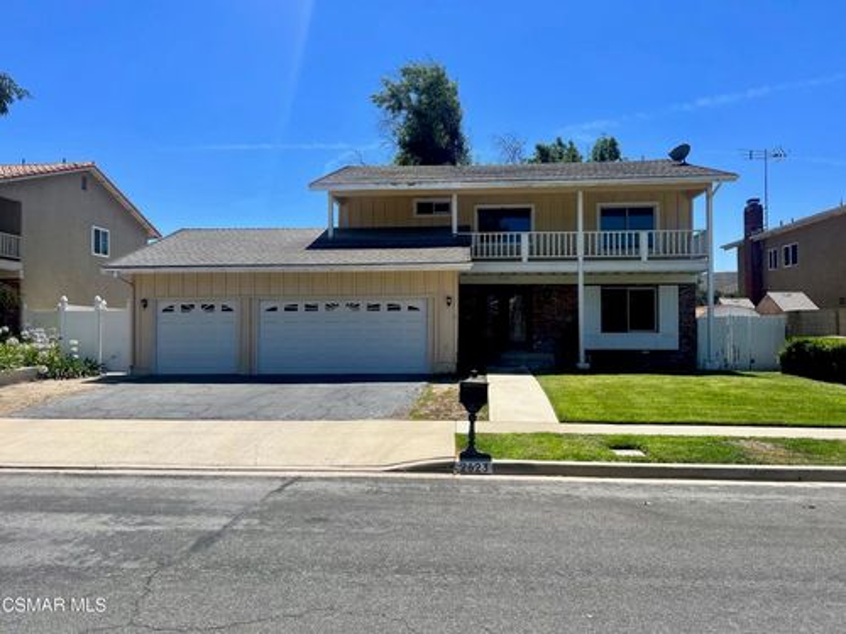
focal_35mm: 26
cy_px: 317
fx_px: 635
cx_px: 423
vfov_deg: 53.1
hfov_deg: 67.3
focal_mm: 5.7
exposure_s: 1/4444
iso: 50
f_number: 1.5
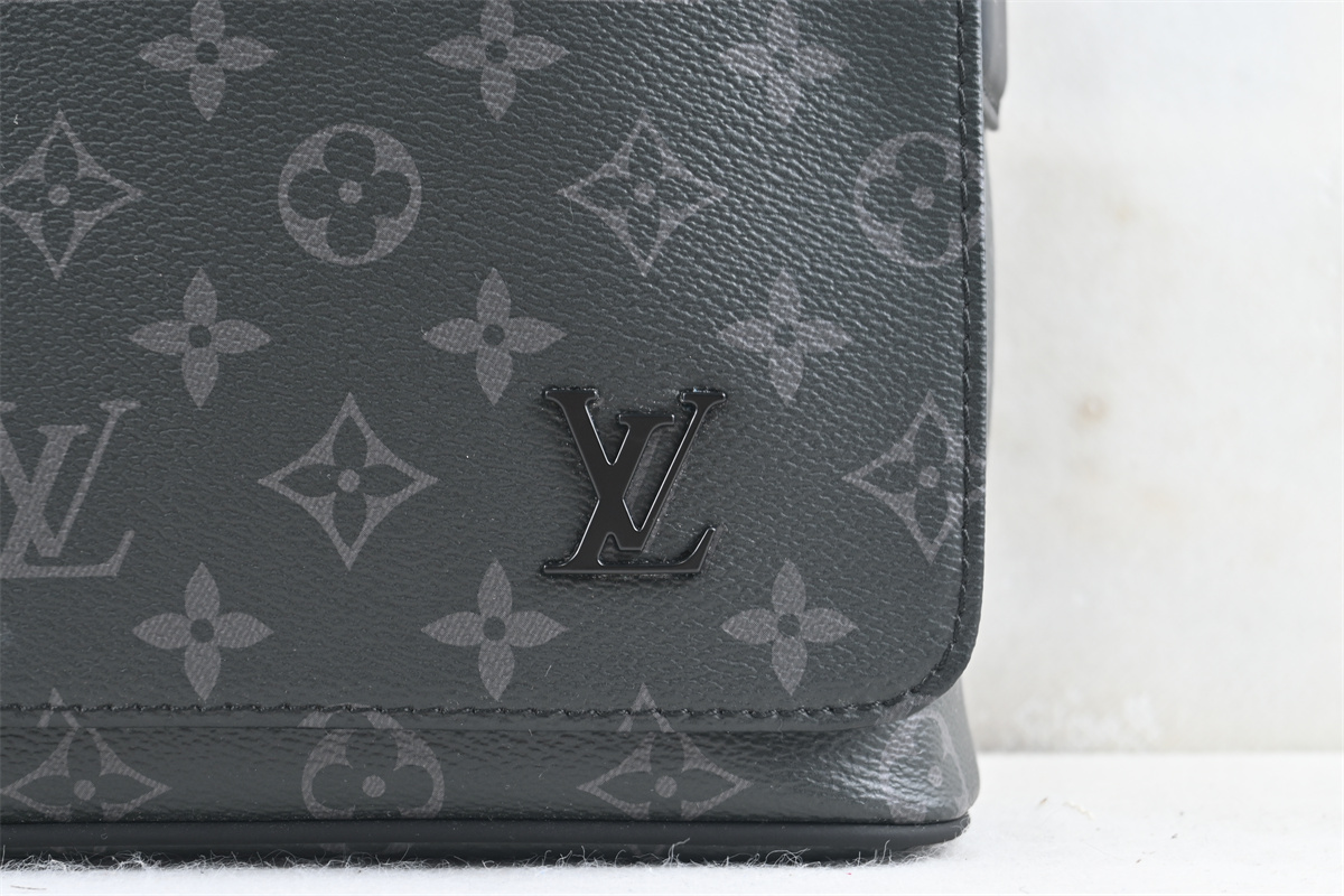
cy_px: 448
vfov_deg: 19.7
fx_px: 2576
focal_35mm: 69
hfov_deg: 29.2
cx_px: 672
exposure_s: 1/13
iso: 110
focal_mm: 46
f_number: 6
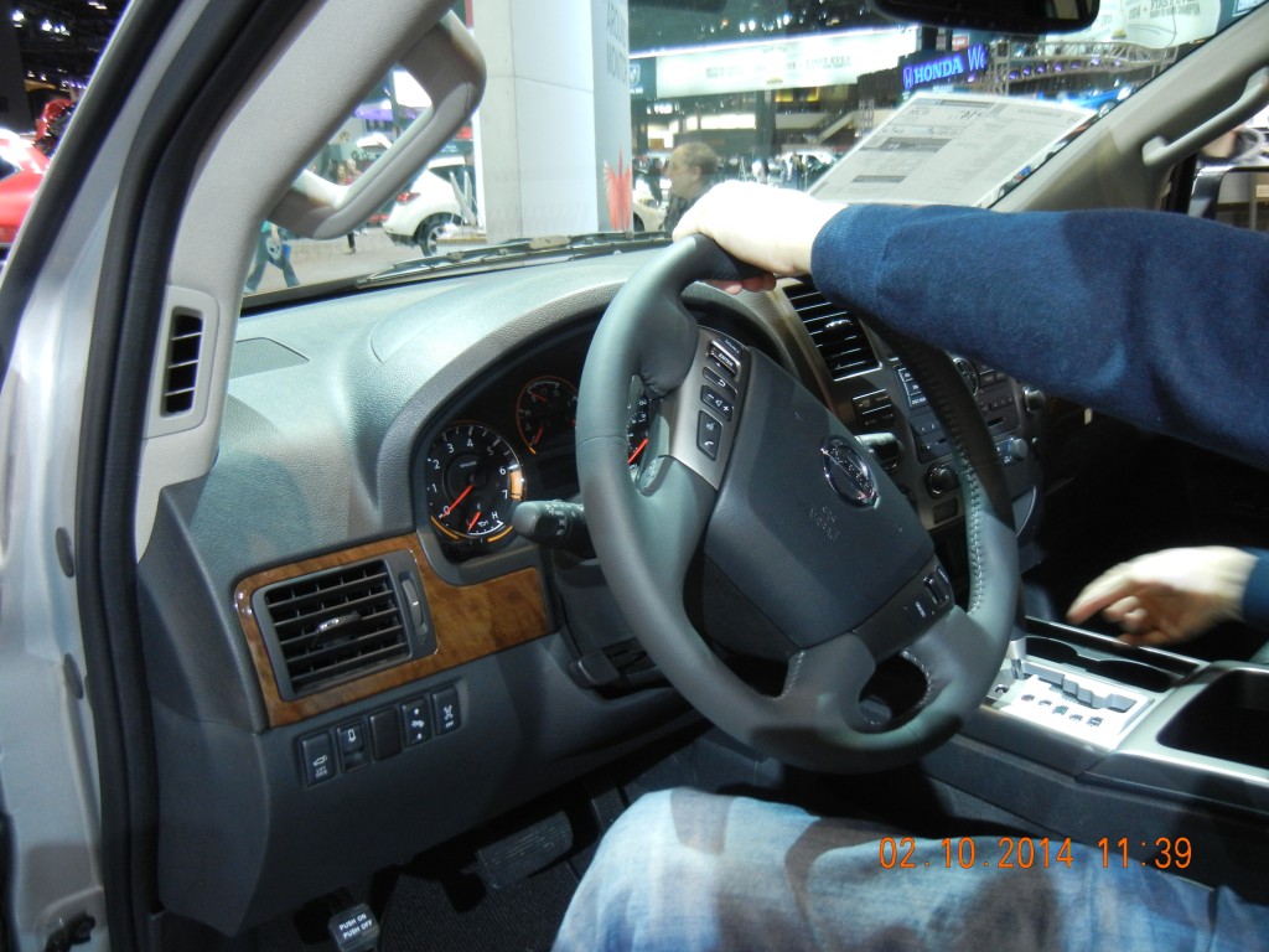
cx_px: 634
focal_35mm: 30
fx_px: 1100
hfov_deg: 60.0
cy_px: 476
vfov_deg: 46.8
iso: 400
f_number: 3.5
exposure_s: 1/32.3
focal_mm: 5.4
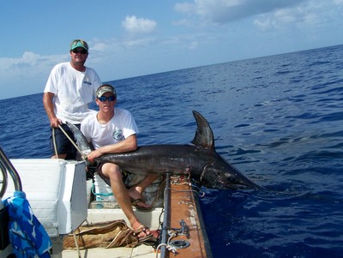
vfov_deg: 37.8
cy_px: 129
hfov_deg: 48.9
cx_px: 172
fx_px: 377
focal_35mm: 38
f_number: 5.6
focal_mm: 6.3
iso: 160
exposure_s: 1/1000
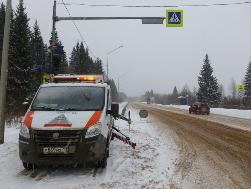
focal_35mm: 28
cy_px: 94
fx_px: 203
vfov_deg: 49.7
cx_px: 126
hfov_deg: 63.4
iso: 100
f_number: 3.3
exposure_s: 1/60
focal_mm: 5
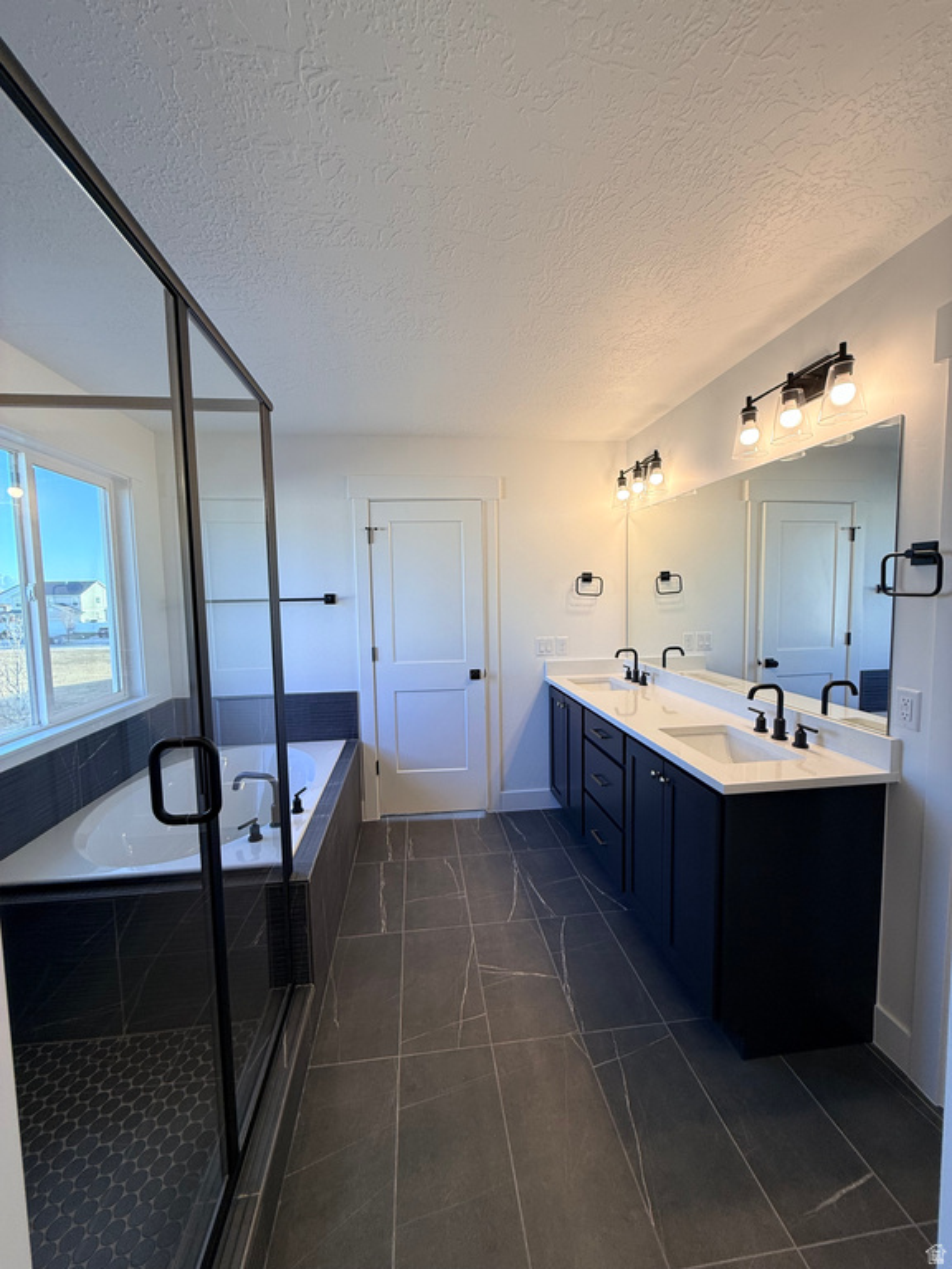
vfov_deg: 102.1
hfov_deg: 85.7
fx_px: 513
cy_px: 634
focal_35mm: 14
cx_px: 476
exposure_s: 1/120
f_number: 2.2
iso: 64
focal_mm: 2.22
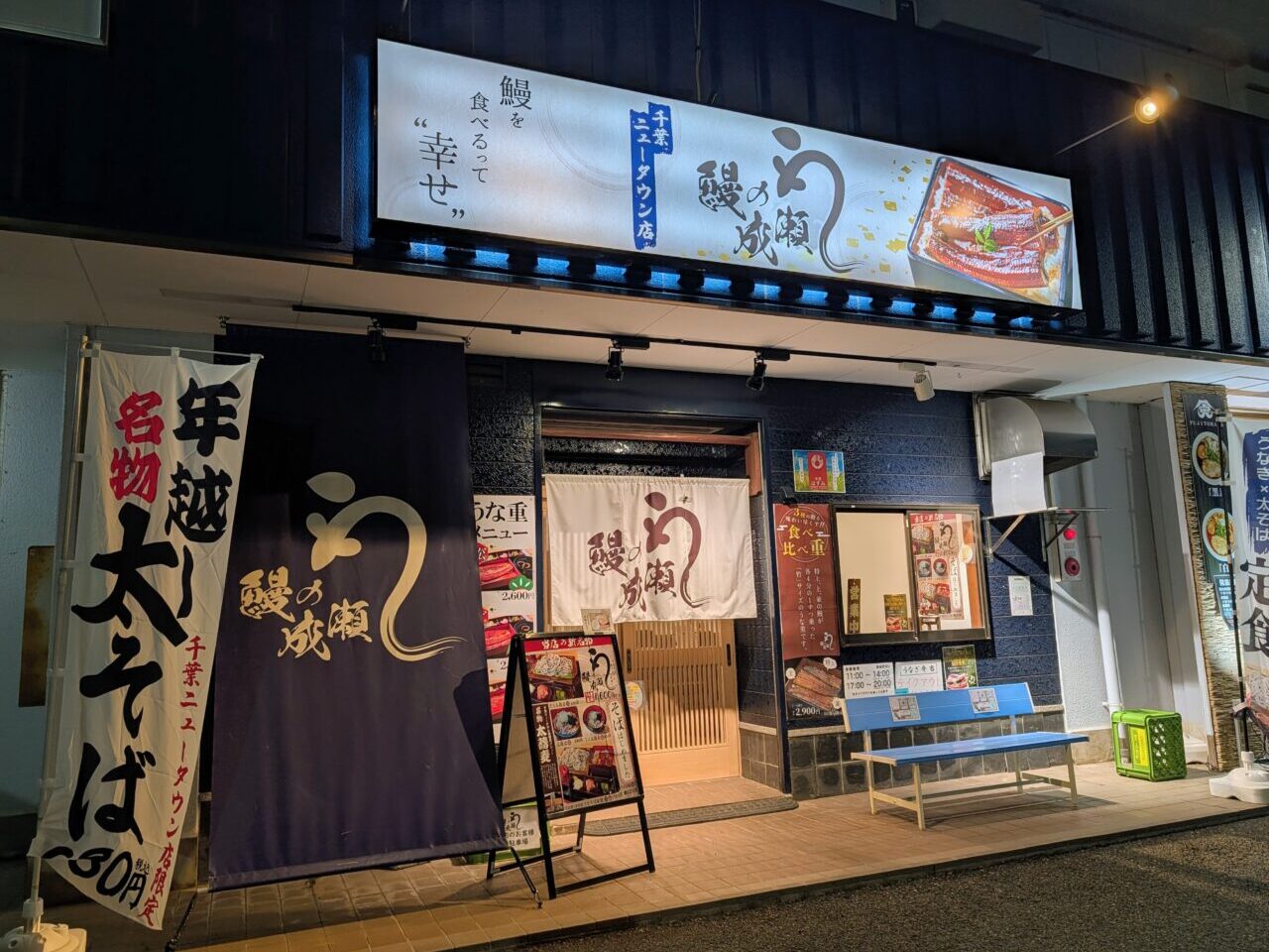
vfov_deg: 56.8
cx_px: 634
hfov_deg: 71.6
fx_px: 880
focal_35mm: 24
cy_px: 476
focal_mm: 6.9
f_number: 1.68
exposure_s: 1/251
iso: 18
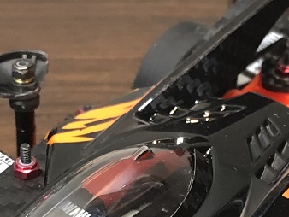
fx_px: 886
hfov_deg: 18.5
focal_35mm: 106
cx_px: 143
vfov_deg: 13.5
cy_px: 284
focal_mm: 3.99
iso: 100
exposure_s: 1/11
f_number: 1.8
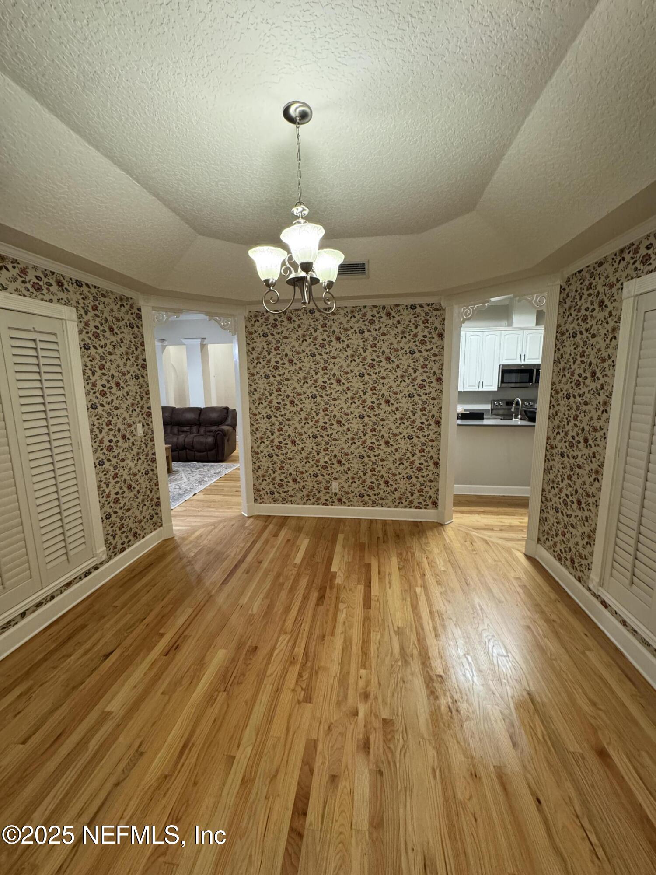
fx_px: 354
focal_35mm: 14
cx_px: 328
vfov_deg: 102.1
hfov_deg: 85.7
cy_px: 438
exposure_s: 1/60
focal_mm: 2.22
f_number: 2.2
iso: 320
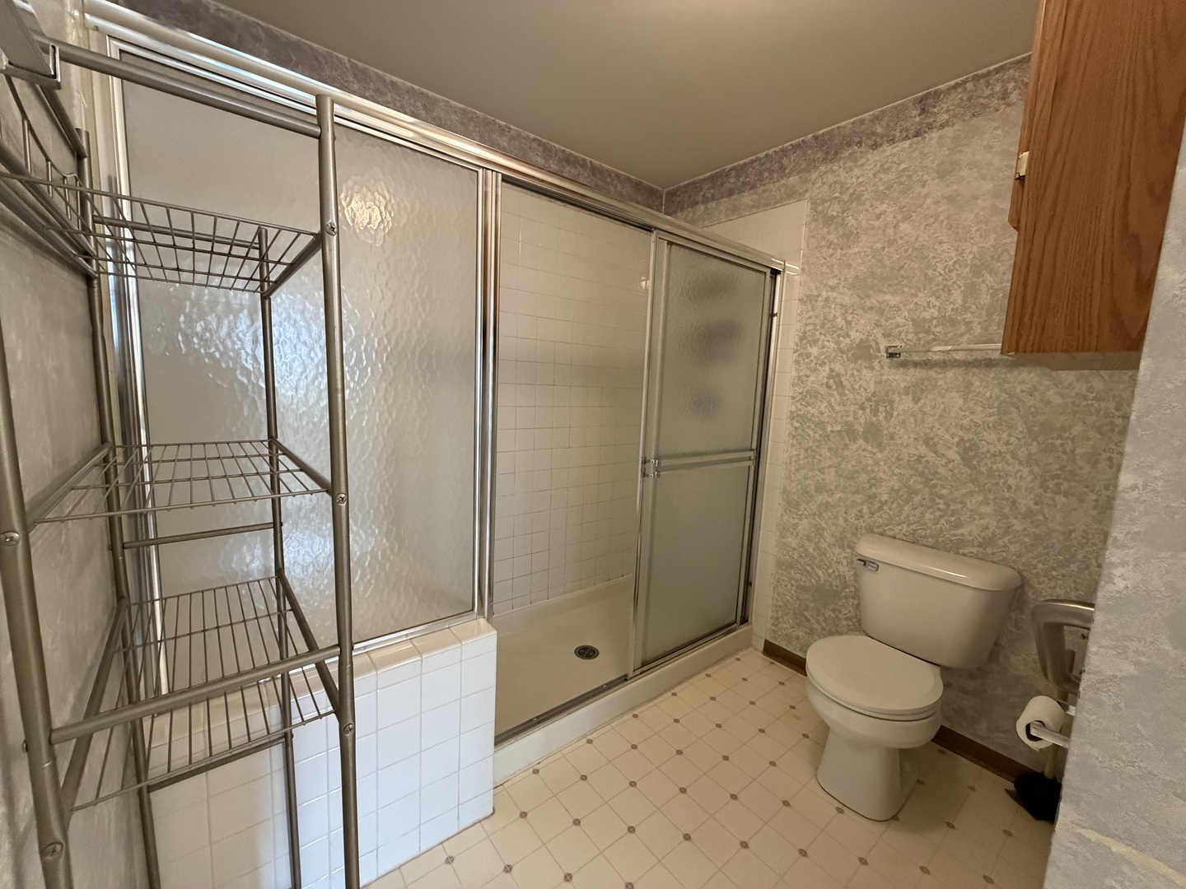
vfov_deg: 85.7
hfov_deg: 102.1
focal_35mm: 14
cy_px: 444
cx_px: 593
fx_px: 480
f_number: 2.2
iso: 640
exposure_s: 1/60
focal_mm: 2.22
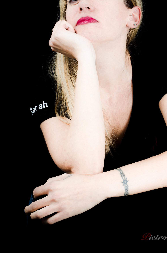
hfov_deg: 15.1
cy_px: 83
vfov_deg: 22.6
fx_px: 629
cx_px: 106
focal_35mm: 90
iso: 100
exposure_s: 1/160
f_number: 9
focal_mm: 44
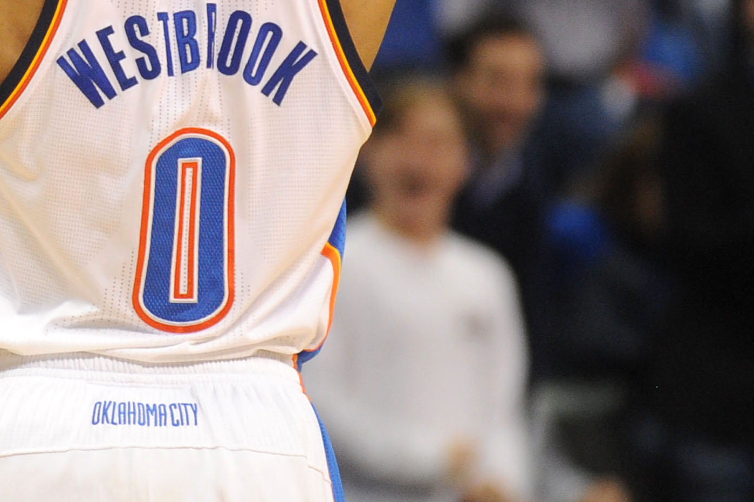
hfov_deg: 3.4
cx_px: -59
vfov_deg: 2.3
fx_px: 12746
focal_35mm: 609
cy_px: 122
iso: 2000
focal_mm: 200
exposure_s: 1/640
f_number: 2.8
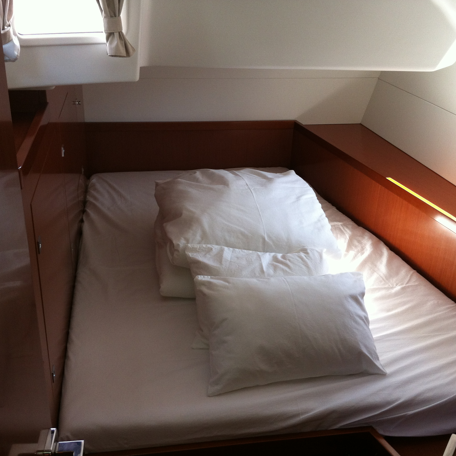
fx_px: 626
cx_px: 228
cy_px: 230
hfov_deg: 40.0
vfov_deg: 40.0
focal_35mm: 42
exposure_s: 1/40
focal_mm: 3.85
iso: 100
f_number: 2.8
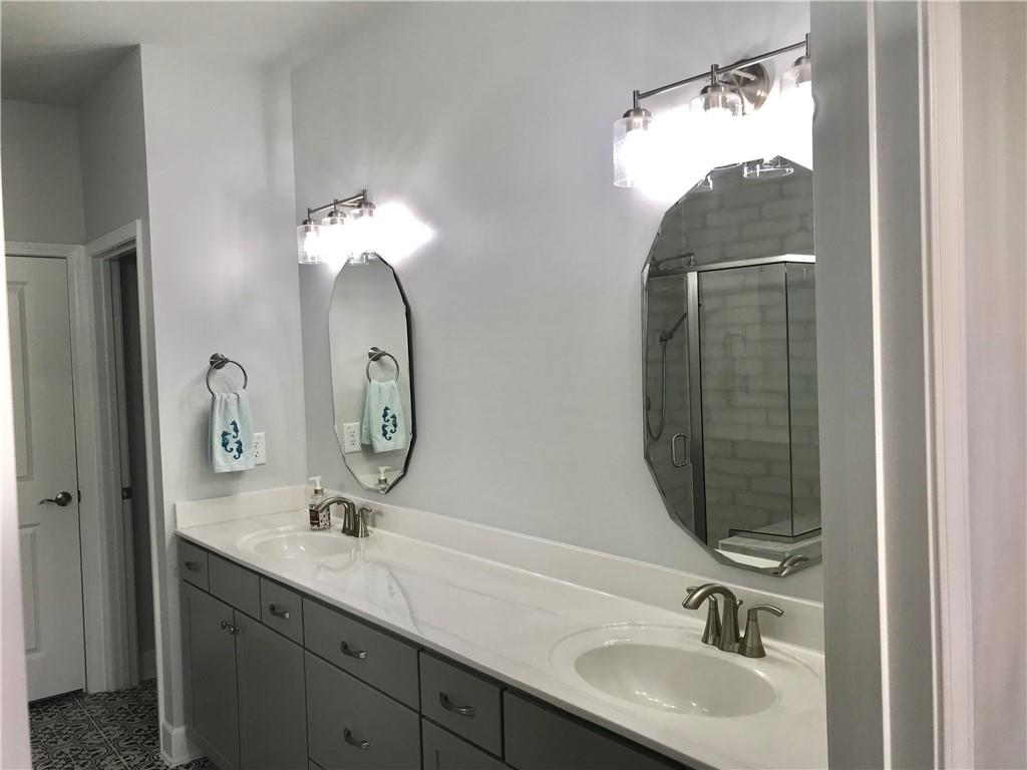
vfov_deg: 49.7
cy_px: 385
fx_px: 831
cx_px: 514
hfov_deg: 63.4
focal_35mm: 28
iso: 40
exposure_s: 1/120
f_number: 1.8
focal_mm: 3.99
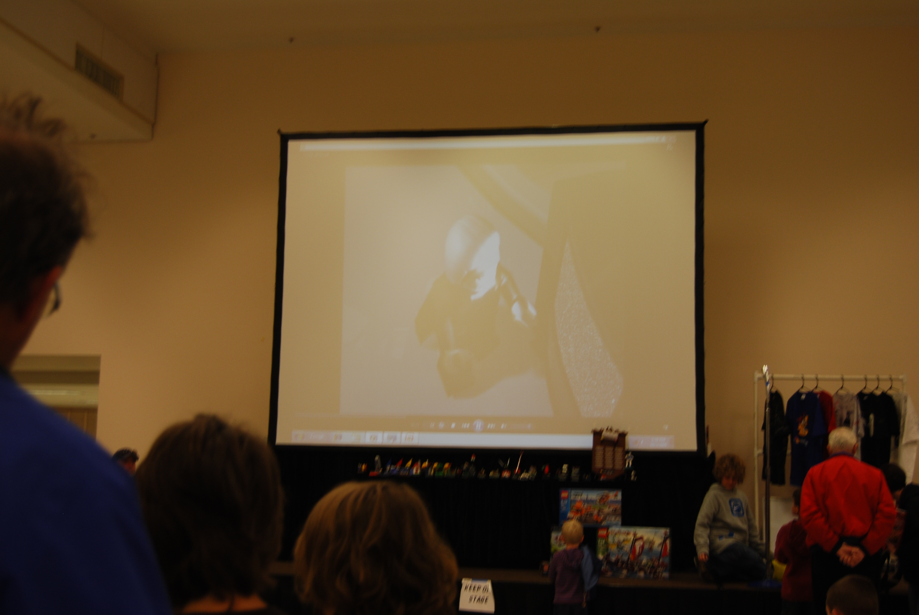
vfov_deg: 29.0
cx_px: 460
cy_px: 308
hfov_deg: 42.3
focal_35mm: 46
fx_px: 1188
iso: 220
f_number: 4.5
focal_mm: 31
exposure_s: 1/30
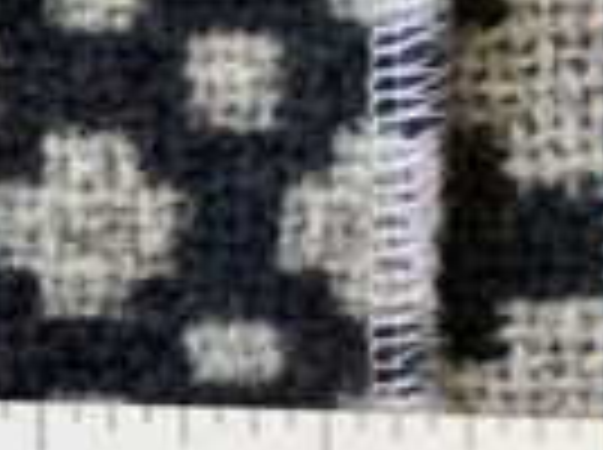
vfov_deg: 6.2
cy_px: 279
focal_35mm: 237
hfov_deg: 7.8
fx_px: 4121
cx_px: -850
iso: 25
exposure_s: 1/120
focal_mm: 3.3
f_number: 2.4
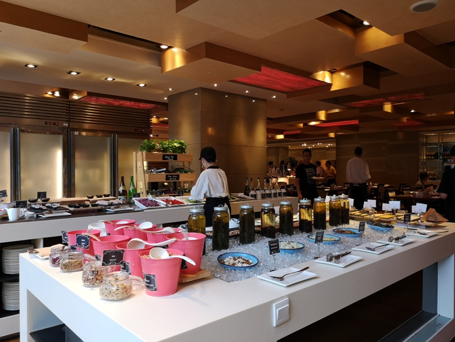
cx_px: 228
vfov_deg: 51.4
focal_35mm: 27
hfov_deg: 65.3
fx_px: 355
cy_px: 171
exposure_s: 1/100
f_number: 1.8
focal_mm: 3.95
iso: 125
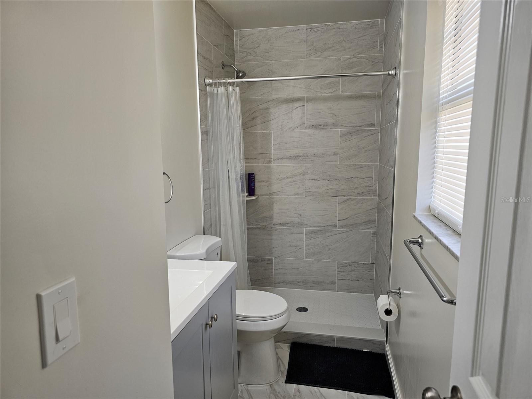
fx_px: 353
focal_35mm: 23
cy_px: 200
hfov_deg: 73.9
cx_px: 266
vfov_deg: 58.9
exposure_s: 1/120
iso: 125
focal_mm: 6.3
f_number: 1.7
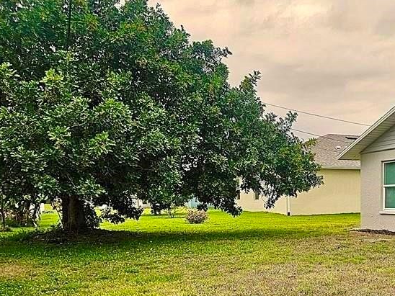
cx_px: 344
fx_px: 491
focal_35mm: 43
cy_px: 264
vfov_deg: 32.0
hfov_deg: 41.0
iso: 20
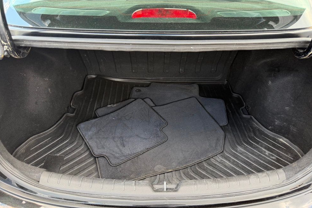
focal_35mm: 26
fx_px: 225
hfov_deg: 69.4
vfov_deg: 49.4
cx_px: 161
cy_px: 117
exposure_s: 1/211
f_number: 1.78
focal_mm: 6.76
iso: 125
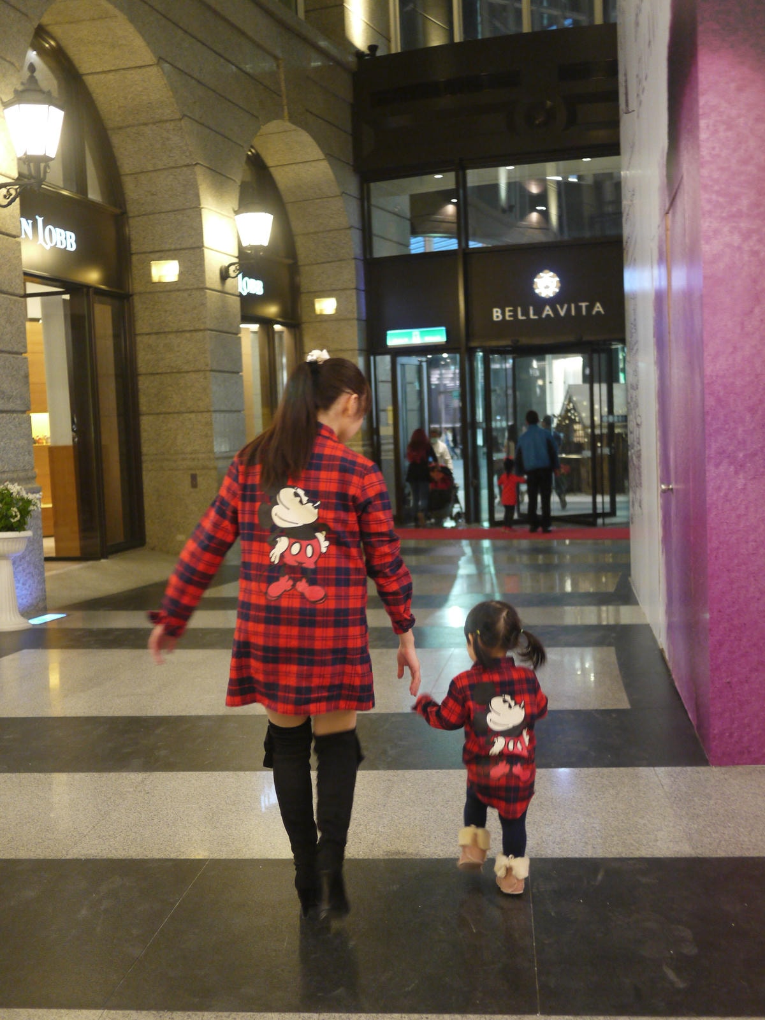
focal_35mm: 40
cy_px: 510
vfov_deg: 46.8
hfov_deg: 36.0
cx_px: 382
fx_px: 1179
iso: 800
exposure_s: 1/60
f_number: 1.7
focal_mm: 20
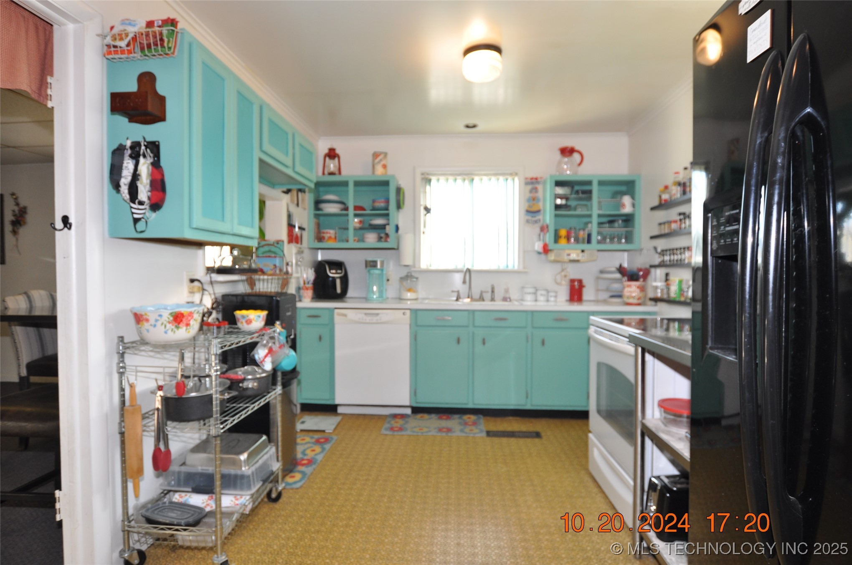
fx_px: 461
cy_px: 282
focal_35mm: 20
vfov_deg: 63.1
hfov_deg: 85.5
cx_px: 426
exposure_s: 1/60
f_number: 4
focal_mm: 13
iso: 400
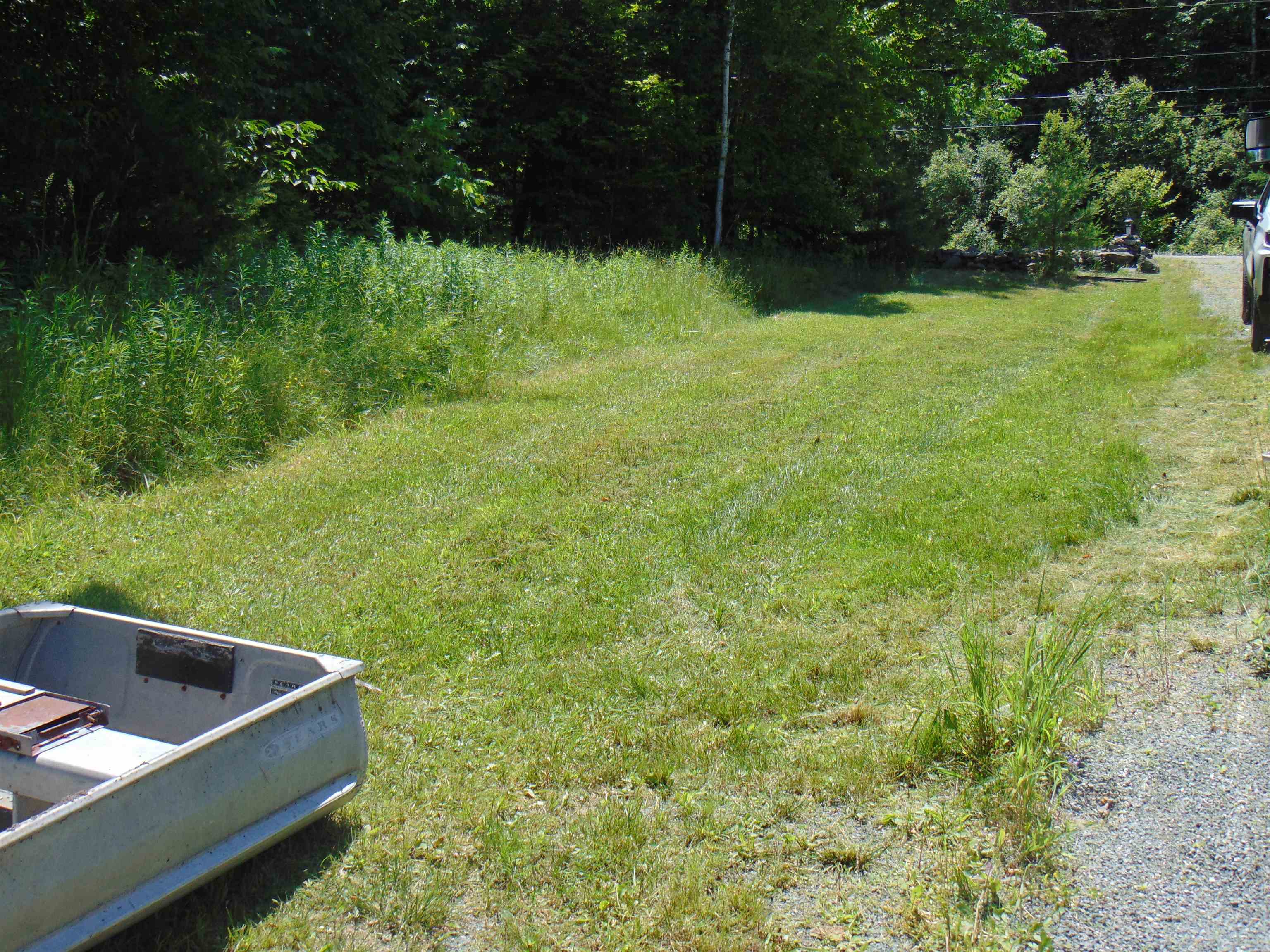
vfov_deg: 34.3
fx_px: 1541
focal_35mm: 42
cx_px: 635
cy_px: 476
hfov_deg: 44.8
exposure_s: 1/800
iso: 80
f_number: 3.3
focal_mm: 7.6
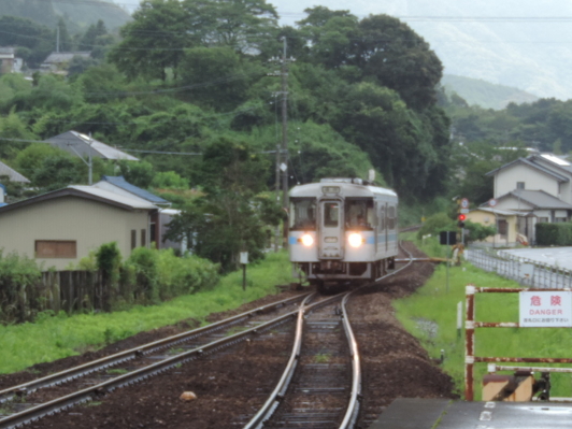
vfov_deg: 7.4
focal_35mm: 202
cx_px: 228
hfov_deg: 9.8
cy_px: 259
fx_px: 3338
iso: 80
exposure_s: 1/160
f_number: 4.2
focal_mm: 18.7
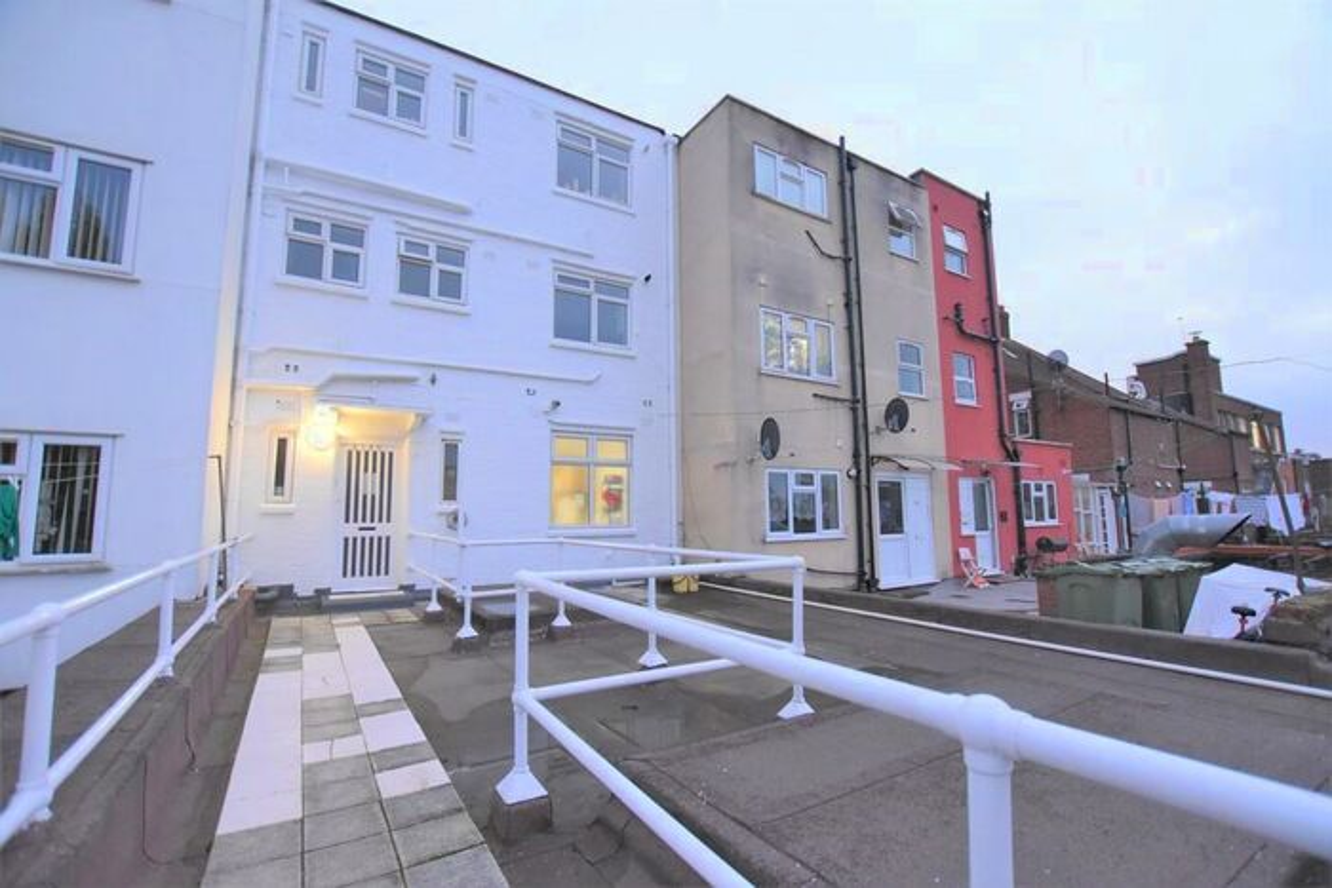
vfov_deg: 77.4
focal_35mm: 15
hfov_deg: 100.4
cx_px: 666
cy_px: 444
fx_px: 555
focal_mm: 10
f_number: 3.5
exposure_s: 1/125
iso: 3600
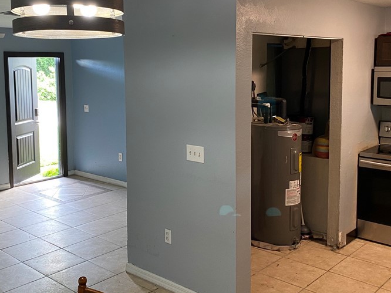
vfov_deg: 35.7
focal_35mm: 40
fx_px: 452
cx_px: 164
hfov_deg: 46.6
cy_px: 107
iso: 160
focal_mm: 4.25
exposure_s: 1/60
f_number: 1.8
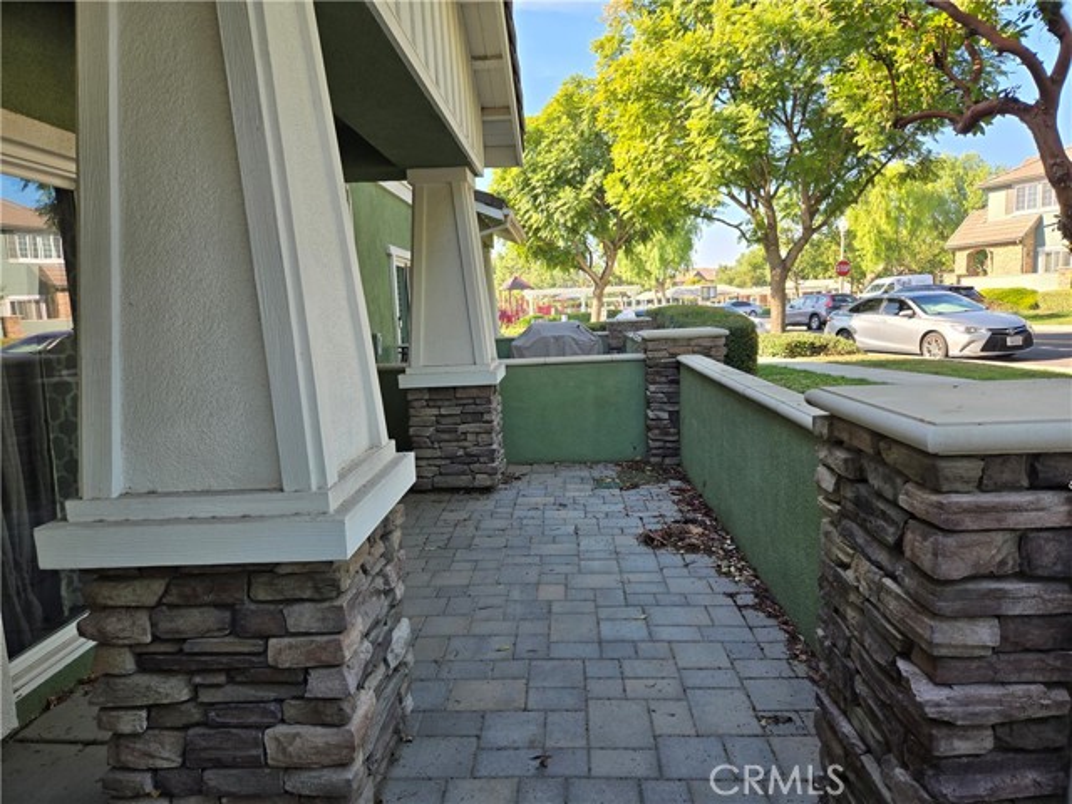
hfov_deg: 73.9
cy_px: 402
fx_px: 712
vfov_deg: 58.9
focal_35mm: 23
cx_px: 536
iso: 25
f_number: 1.8
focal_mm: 5.4
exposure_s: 1/475
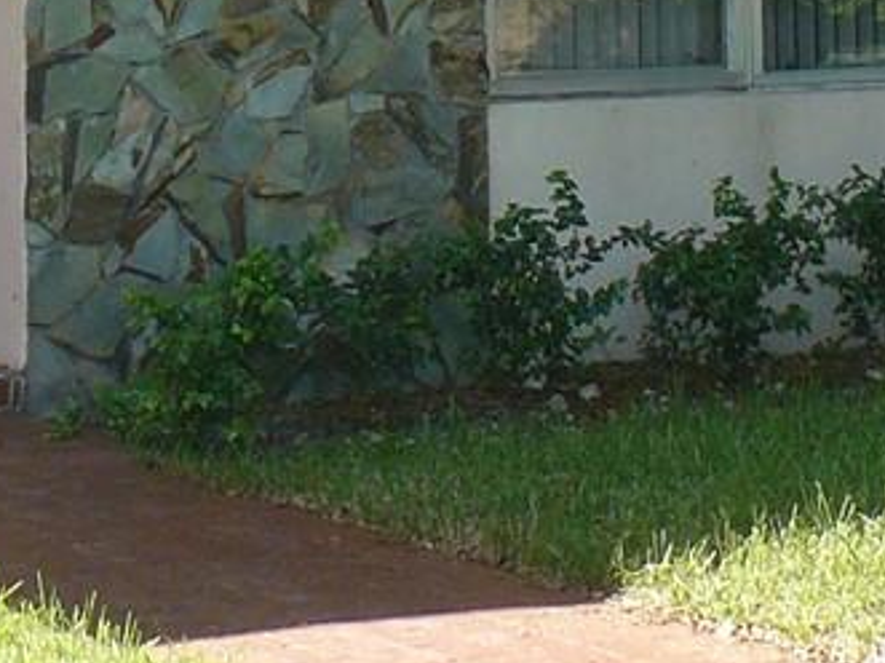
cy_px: -829
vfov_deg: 8.0
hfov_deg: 11.4
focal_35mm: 174
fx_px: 4447
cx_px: 307
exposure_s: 1/160
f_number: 4
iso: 100
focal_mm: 6
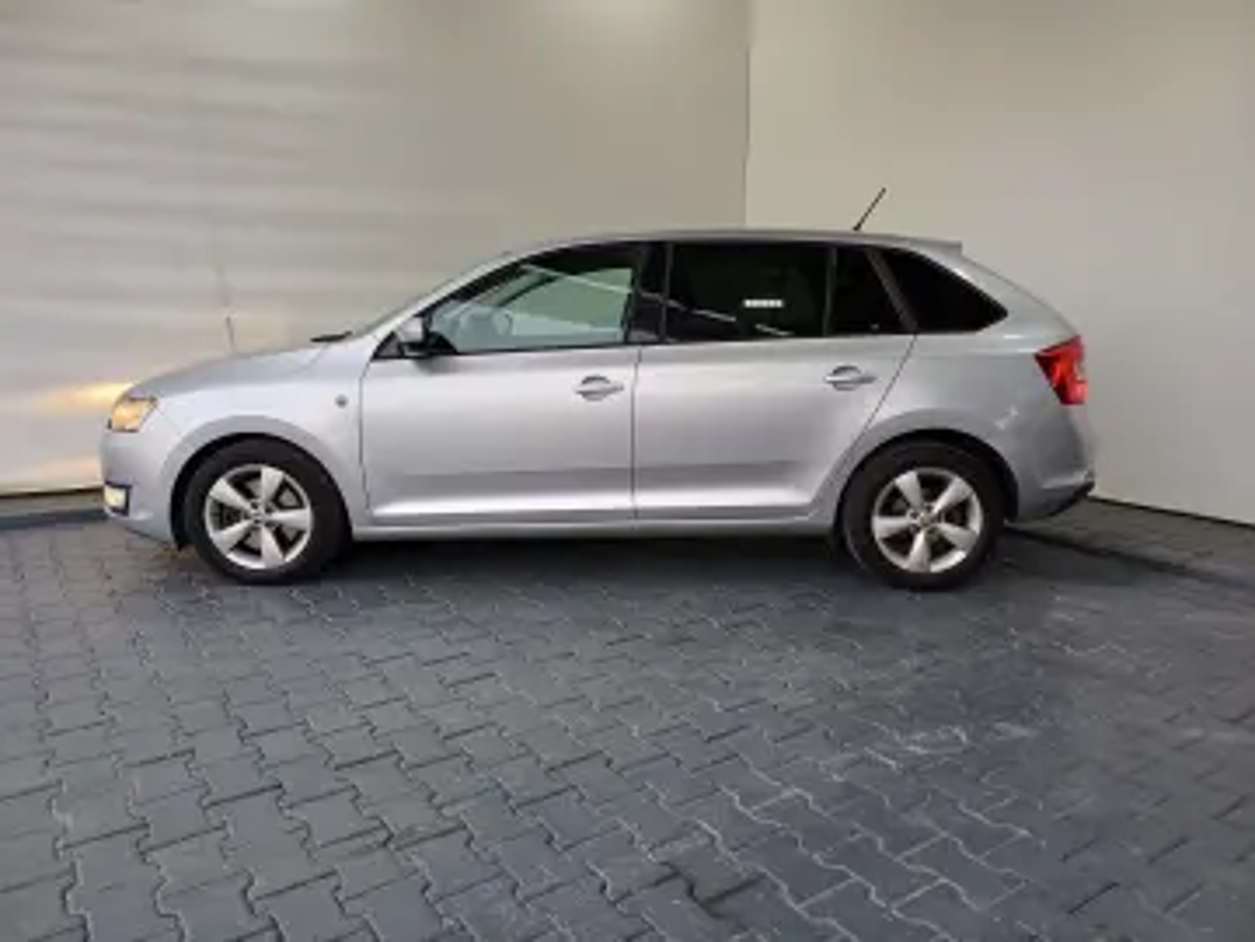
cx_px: 628
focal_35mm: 25
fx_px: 906
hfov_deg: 69.4
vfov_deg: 54.9
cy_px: 471
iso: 50
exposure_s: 1/105
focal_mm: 4.65
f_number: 1.8
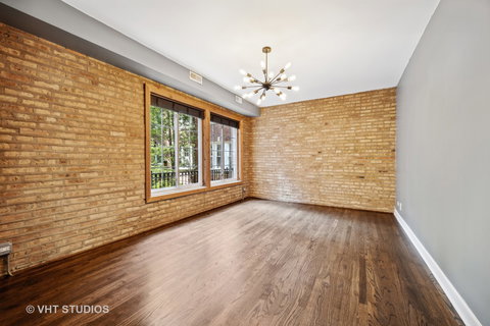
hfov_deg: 104.3
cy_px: 163
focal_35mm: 14
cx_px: 245
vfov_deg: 81.2
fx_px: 191
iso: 200
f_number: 9.5
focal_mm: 14
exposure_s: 1/6
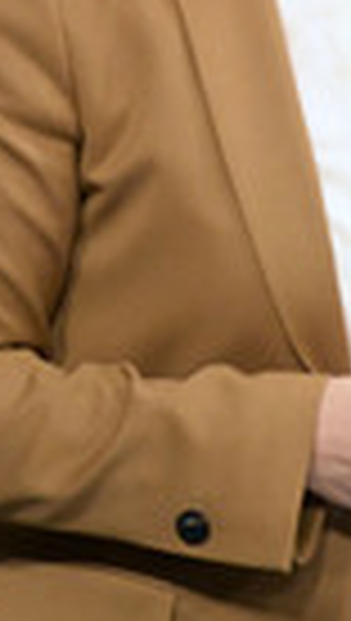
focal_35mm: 1639
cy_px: 45
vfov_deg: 1.3
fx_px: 27020
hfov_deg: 0.7
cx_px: 232
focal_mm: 480
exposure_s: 1/400
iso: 12800
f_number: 5.6
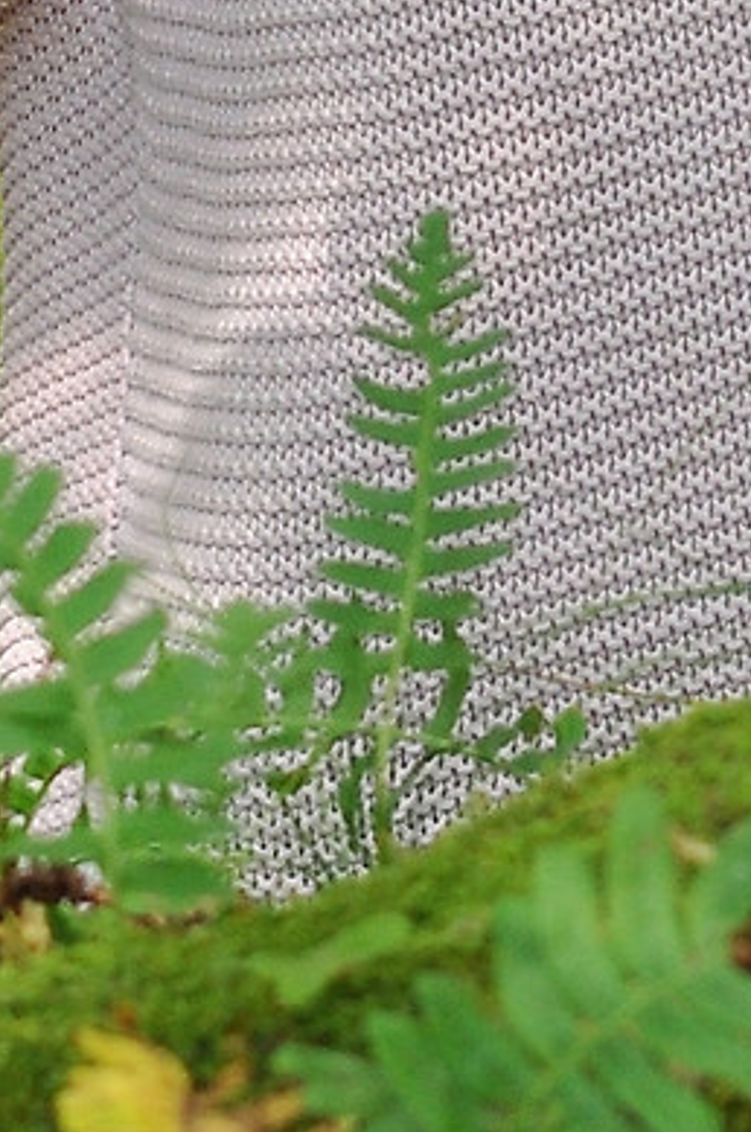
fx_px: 10177
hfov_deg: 4.2
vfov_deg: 6.2
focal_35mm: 324
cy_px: -1231
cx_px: 780
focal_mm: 35
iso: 400
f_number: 4.5
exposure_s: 1/160
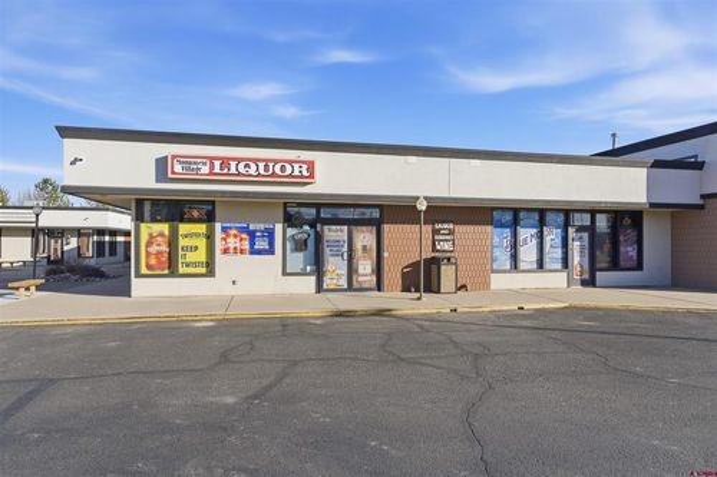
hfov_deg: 76.1
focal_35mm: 23
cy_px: 238
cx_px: 358
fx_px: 458
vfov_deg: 55.1
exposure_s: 1/1250
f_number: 7.1
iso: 100
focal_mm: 23
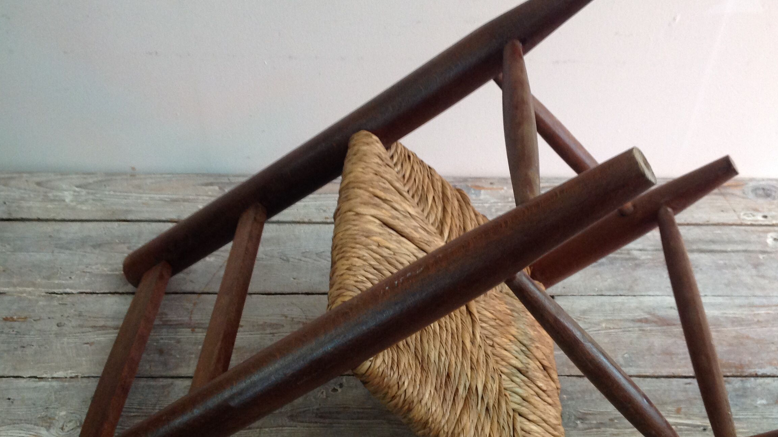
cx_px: 433
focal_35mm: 43
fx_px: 887
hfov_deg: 47.3
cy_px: 262
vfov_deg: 27.7
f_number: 2.4
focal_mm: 4.28
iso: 160
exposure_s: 1/15
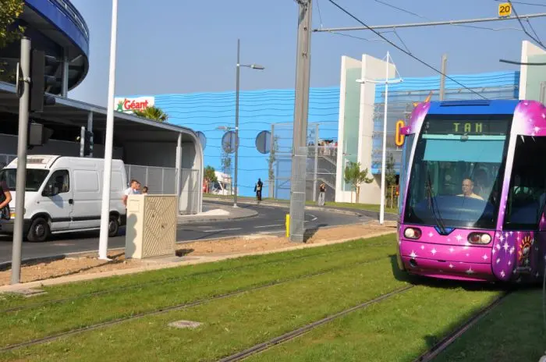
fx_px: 772
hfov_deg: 38.9
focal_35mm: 51
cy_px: 181
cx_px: 273
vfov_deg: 26.4
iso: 200
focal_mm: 34
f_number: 9
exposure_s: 1/320
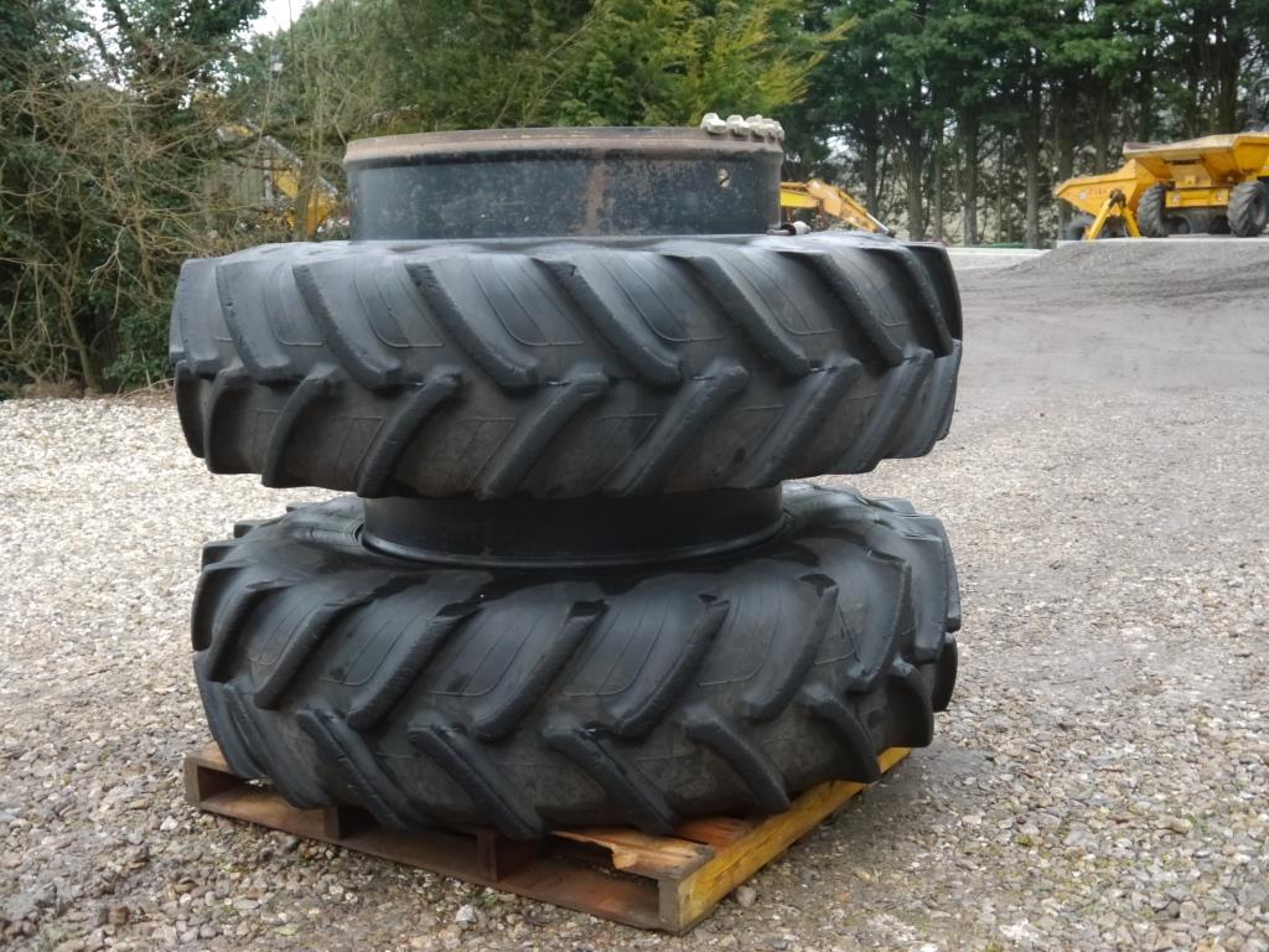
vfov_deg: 34.3
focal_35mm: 42
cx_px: 634
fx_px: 1540
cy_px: 476
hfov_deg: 44.8
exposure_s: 1/40
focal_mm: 21
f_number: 4.3
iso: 1600
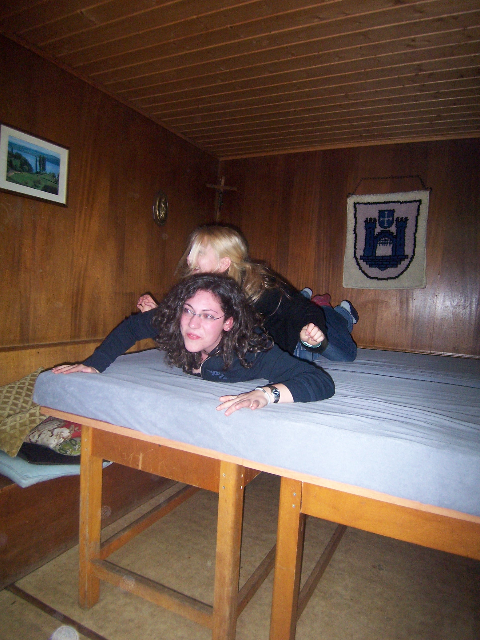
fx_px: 425
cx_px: 240
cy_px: 320
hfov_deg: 58.9
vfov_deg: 73.9
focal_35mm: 23
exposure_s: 1/30
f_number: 2.8
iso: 200
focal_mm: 3.8
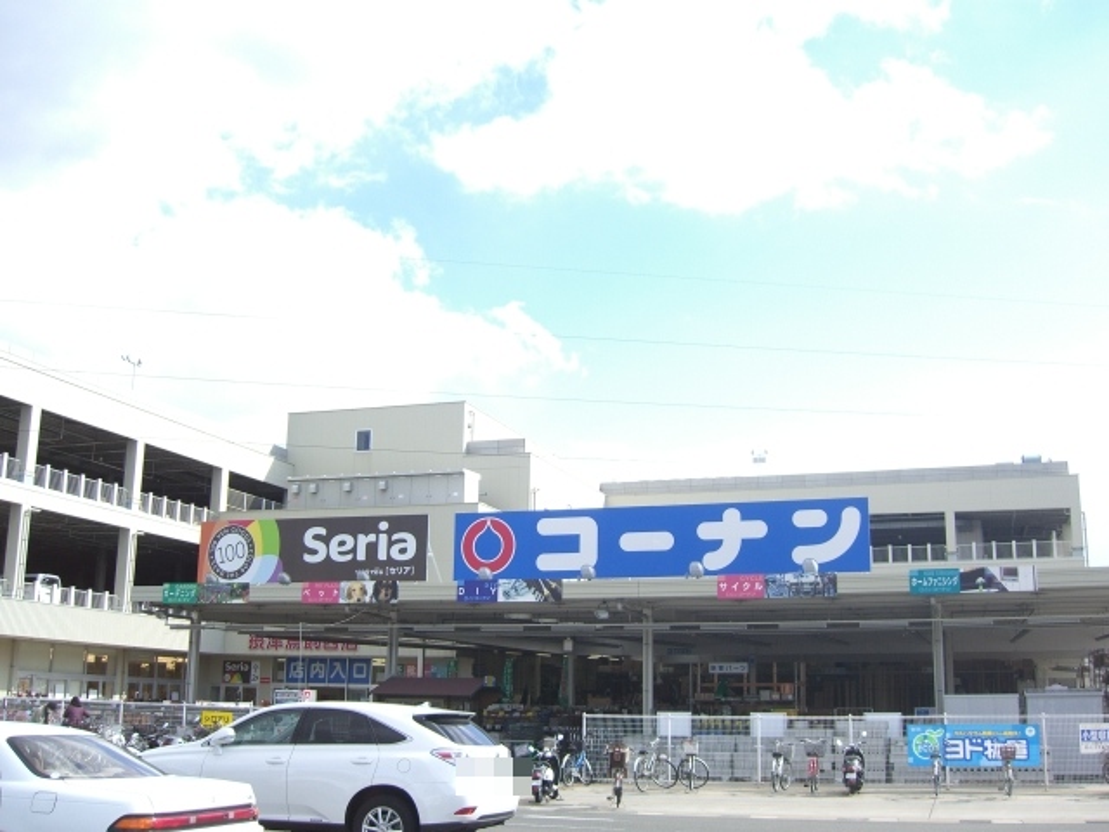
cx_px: 554
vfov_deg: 37.7
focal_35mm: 38
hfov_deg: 49.0
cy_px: 416
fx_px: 1217
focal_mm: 7.9
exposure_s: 1/640
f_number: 2.8
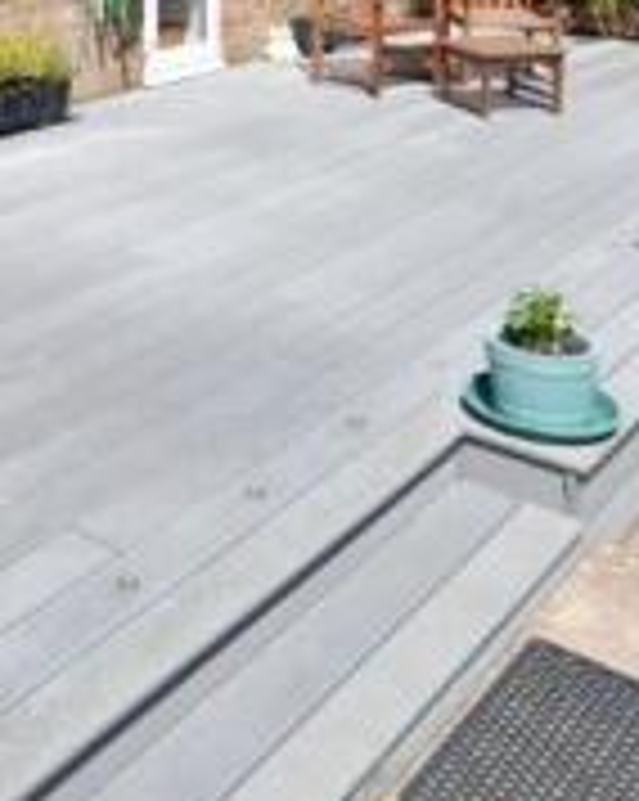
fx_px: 1231
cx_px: 0
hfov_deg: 27.4
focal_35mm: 52
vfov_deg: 31.6
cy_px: -97
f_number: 8
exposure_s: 1/1000
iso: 400
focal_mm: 10
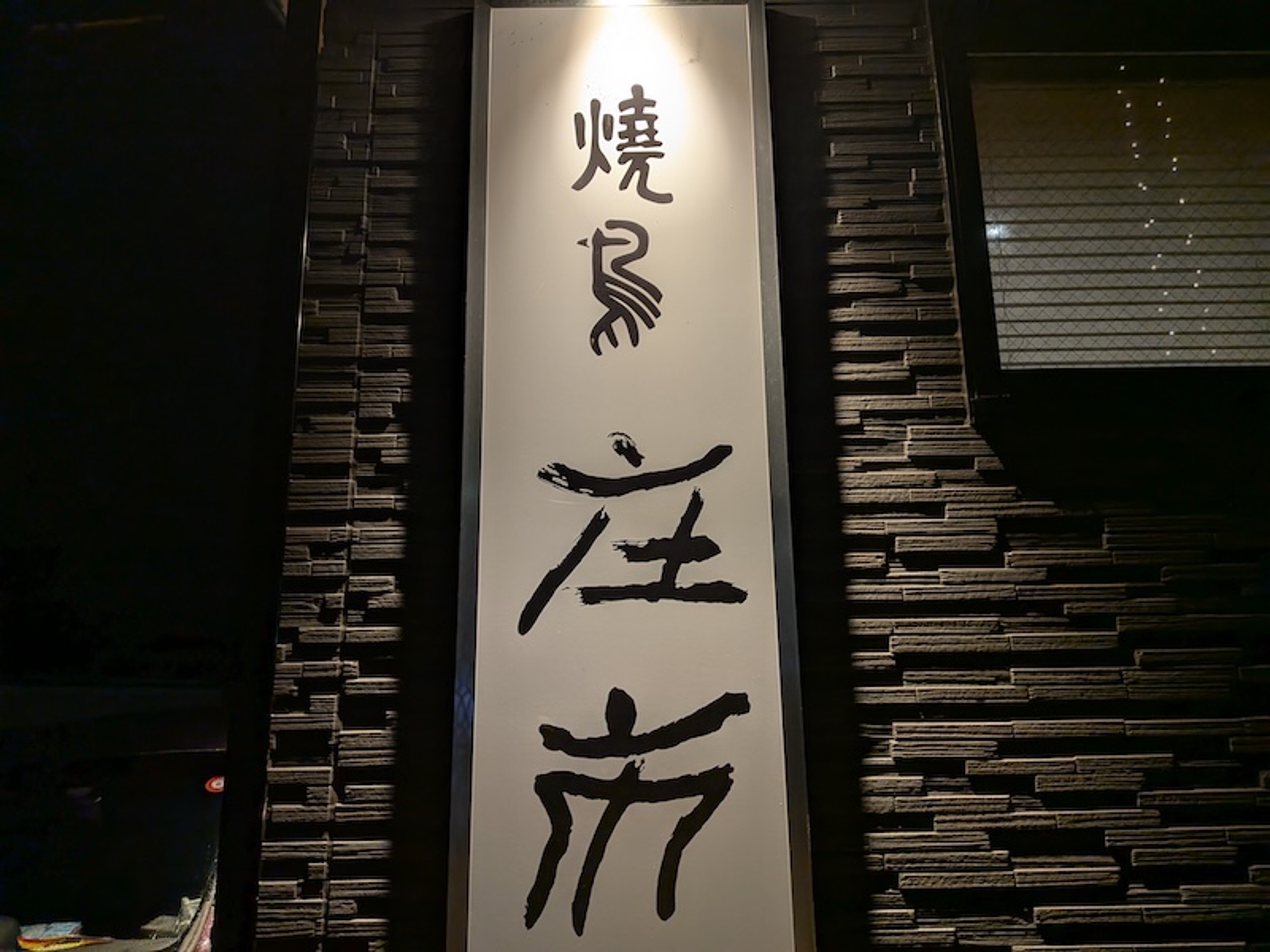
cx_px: 635
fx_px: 881
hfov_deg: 71.6
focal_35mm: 24
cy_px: 476
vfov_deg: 56.8
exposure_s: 1/60
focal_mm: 4.53
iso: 32
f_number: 1.7
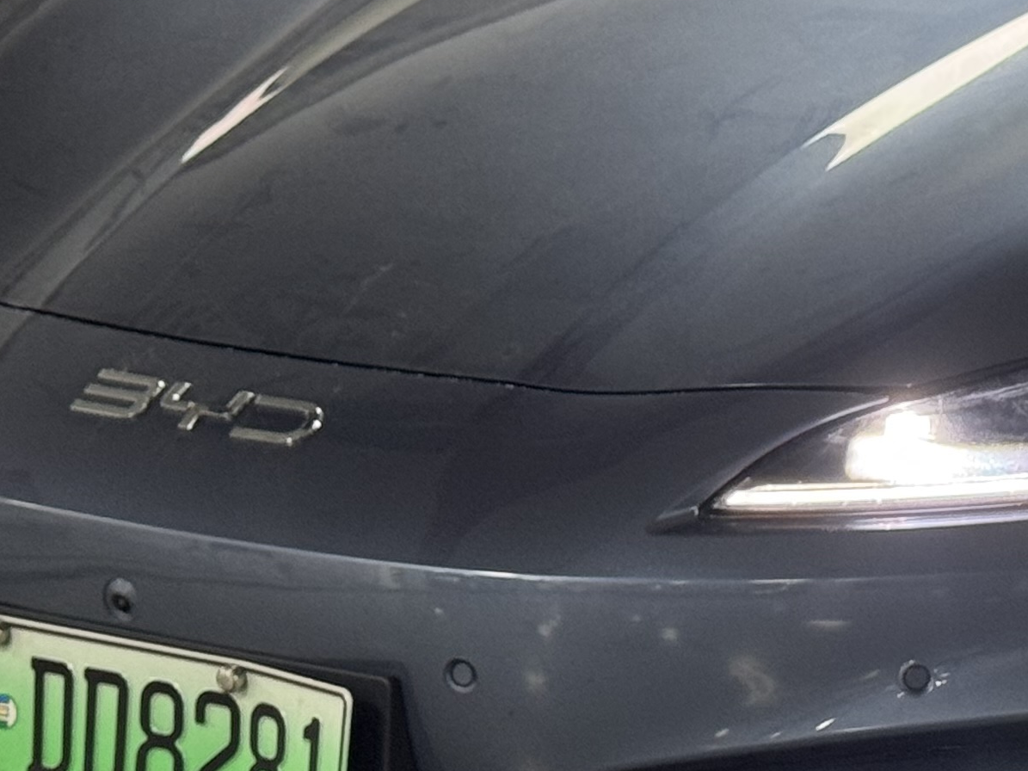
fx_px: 4810
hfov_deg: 12.0
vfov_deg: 9.1
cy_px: 187
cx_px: 1196
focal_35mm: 162
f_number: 1.78
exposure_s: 1/50
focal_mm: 6.76
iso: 64
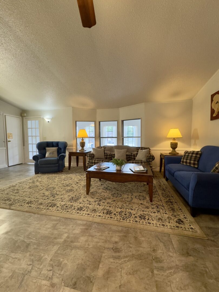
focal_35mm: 14
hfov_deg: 85.7
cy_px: 146
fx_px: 118
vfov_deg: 102.1
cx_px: 110
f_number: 2.2
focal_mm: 2.22
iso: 320
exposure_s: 1/120
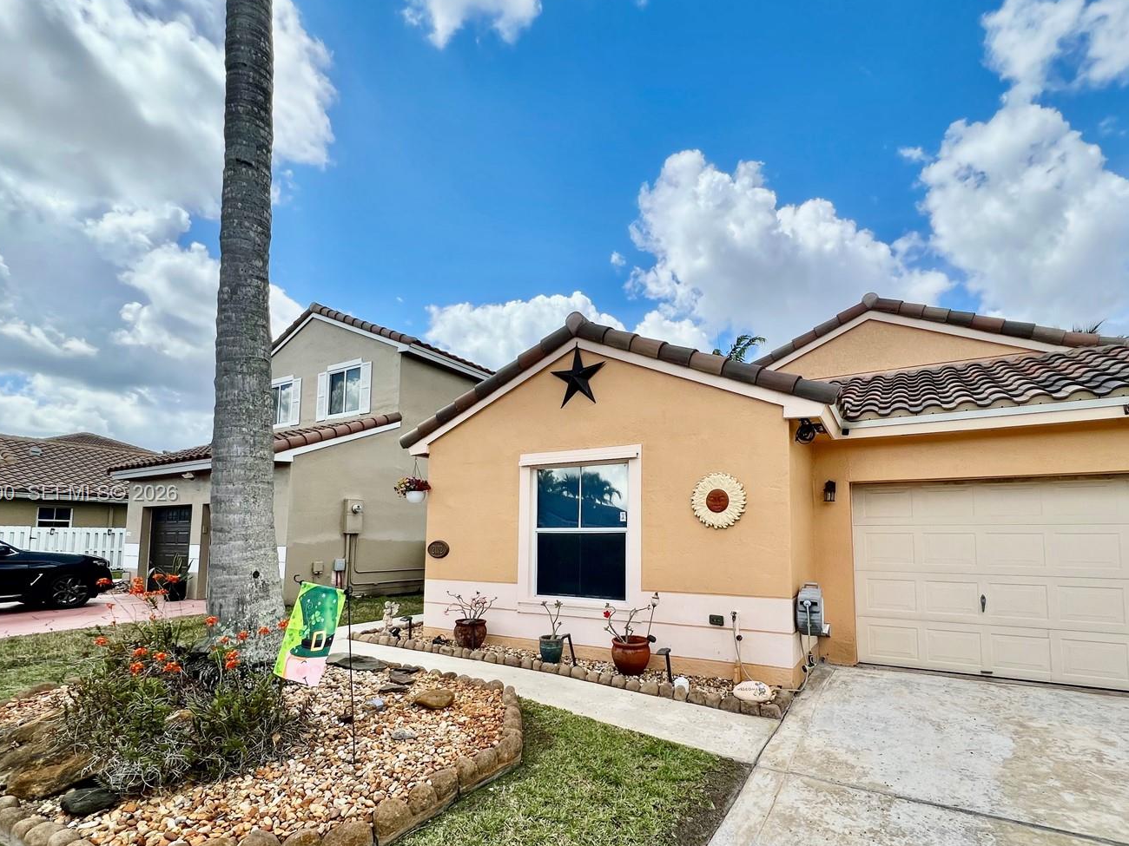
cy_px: 495
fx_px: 522
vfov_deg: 77.5
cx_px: 602
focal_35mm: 16
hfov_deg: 94.4
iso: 32
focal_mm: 1.57
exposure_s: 1/1107
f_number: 1.8
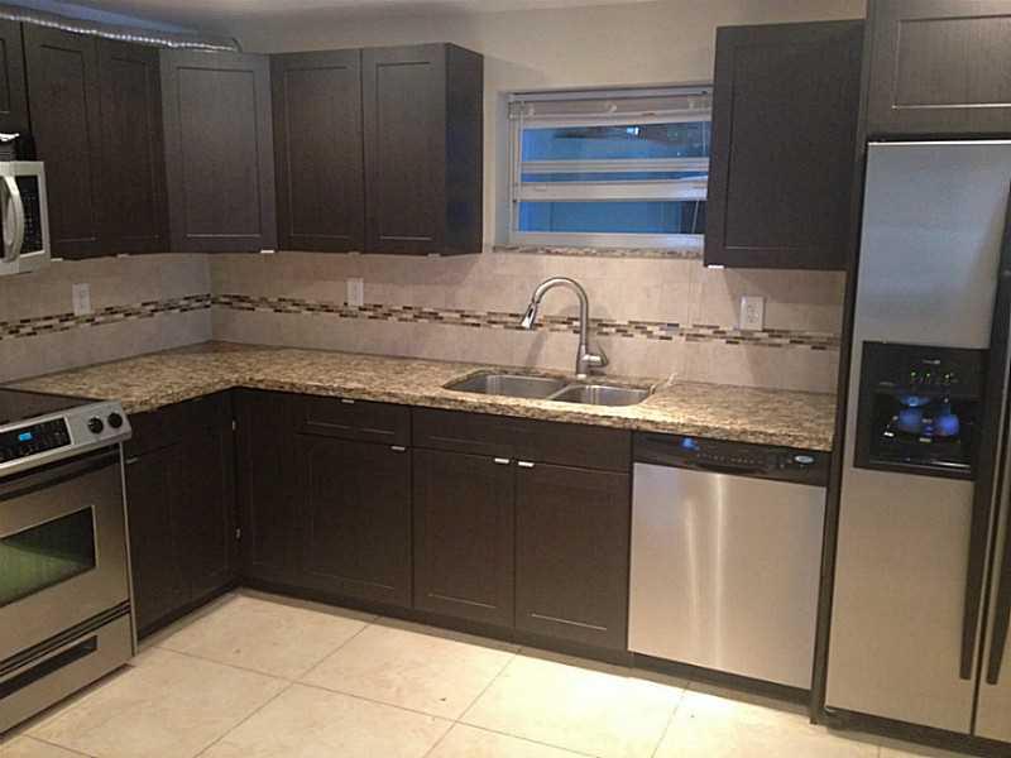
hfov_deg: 52.6
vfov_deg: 40.7
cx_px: 506
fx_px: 1022
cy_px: 379
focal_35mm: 35
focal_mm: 4.28
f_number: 2.4
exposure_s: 1/20
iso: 320
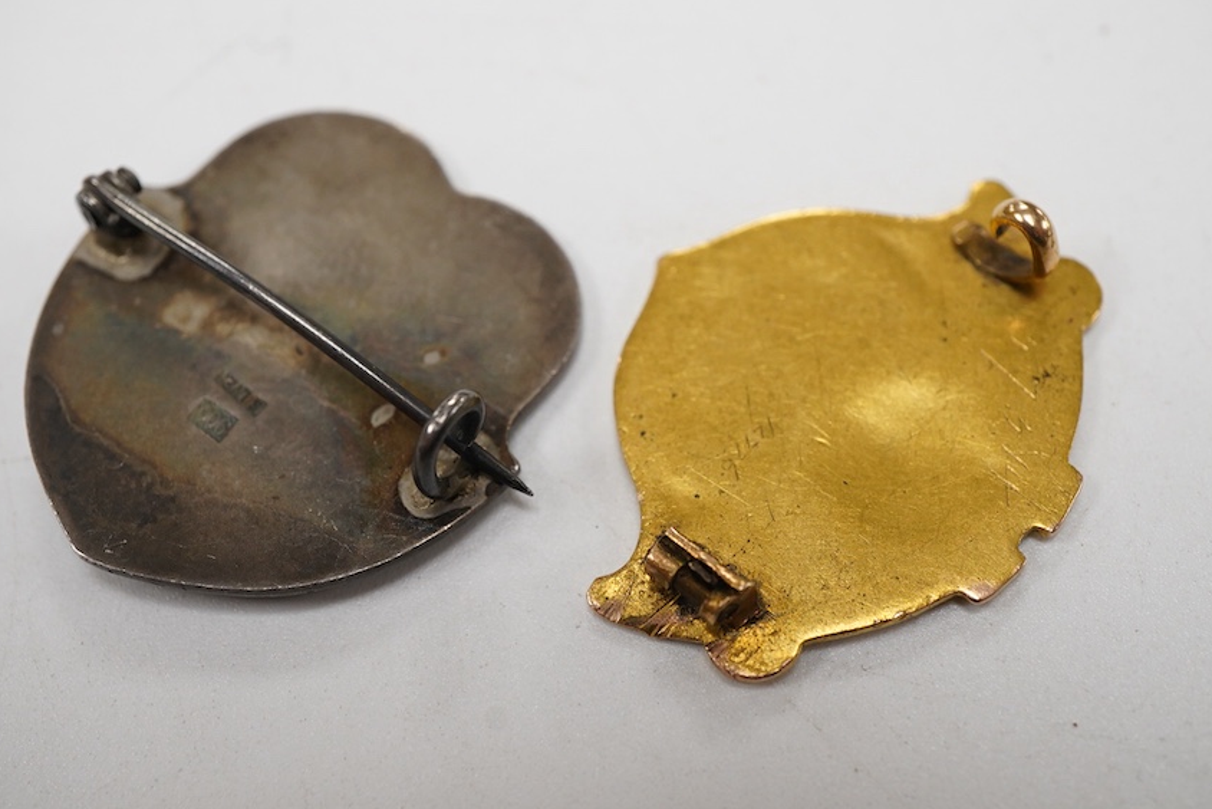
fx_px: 1616
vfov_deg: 28.1
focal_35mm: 48
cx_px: 570
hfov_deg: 41.1
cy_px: 401
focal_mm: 30
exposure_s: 1/125
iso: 1250
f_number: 11
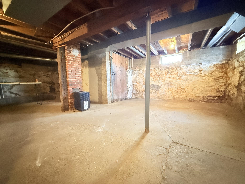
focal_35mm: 14
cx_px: 122
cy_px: 92
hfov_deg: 102.1
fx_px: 99
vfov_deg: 85.7
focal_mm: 2.22
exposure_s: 1/40
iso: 1250
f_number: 2.2
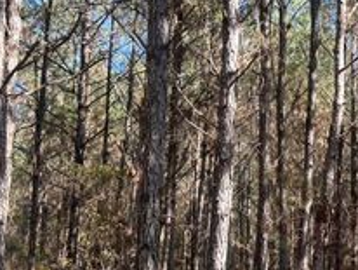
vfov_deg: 23.2
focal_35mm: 63
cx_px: 393
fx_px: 652
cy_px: 180
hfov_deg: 28.0
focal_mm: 5.7
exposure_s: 1/298
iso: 50
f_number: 1.5
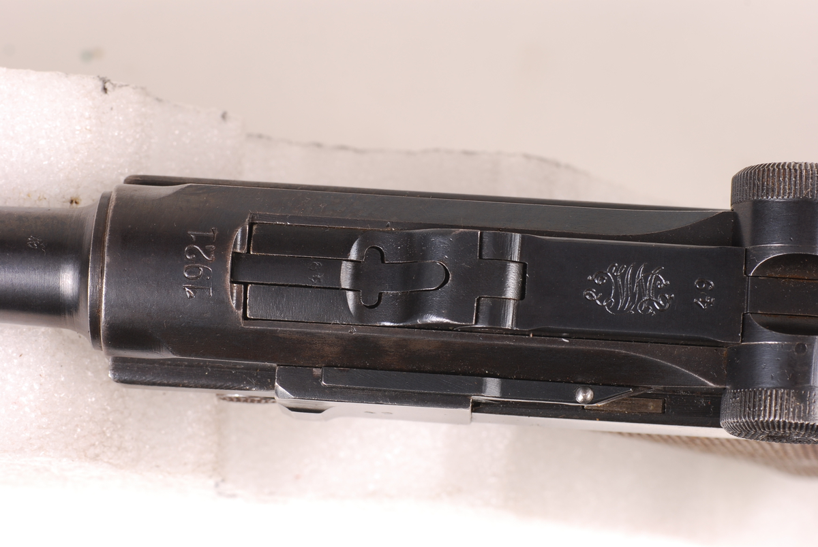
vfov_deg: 13.1
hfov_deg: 19.4
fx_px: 2388
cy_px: 274
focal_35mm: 105
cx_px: 409
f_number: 13
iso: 100
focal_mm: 70
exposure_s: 1/60
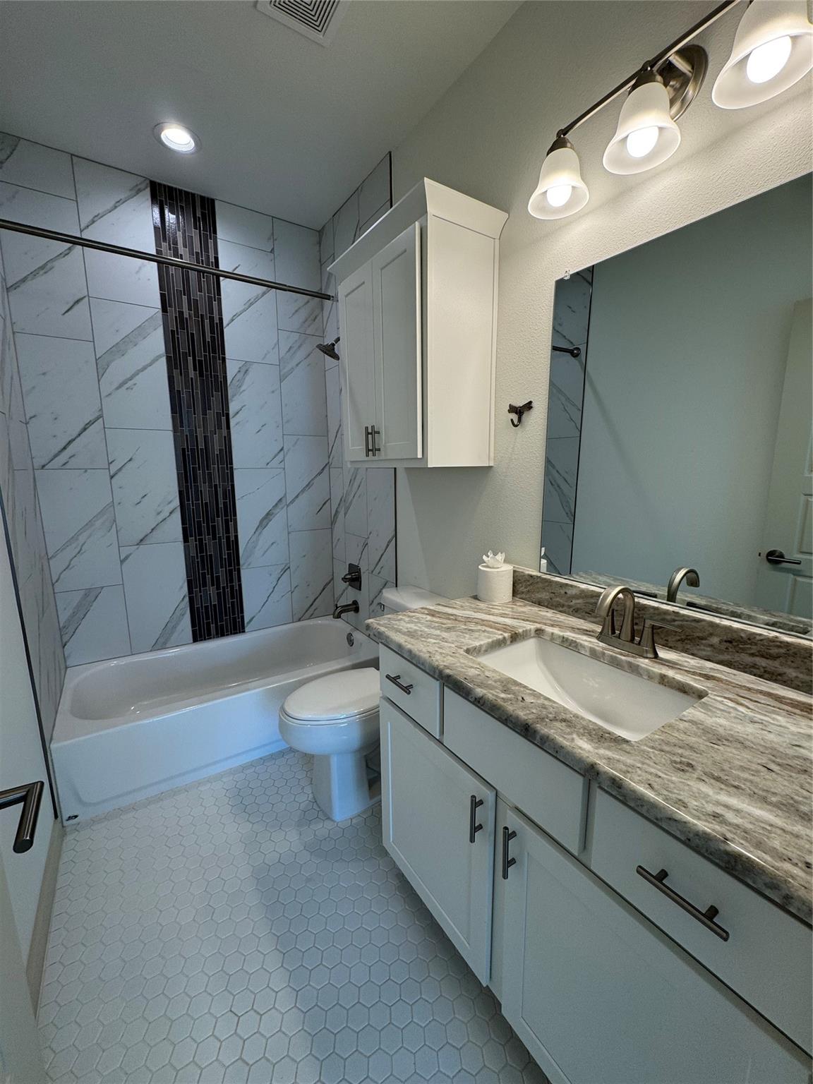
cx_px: 406
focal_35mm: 14
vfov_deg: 102.1
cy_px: 542
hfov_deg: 85.7
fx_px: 438
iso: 80
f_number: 2.2
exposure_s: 1/120
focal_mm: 2.22
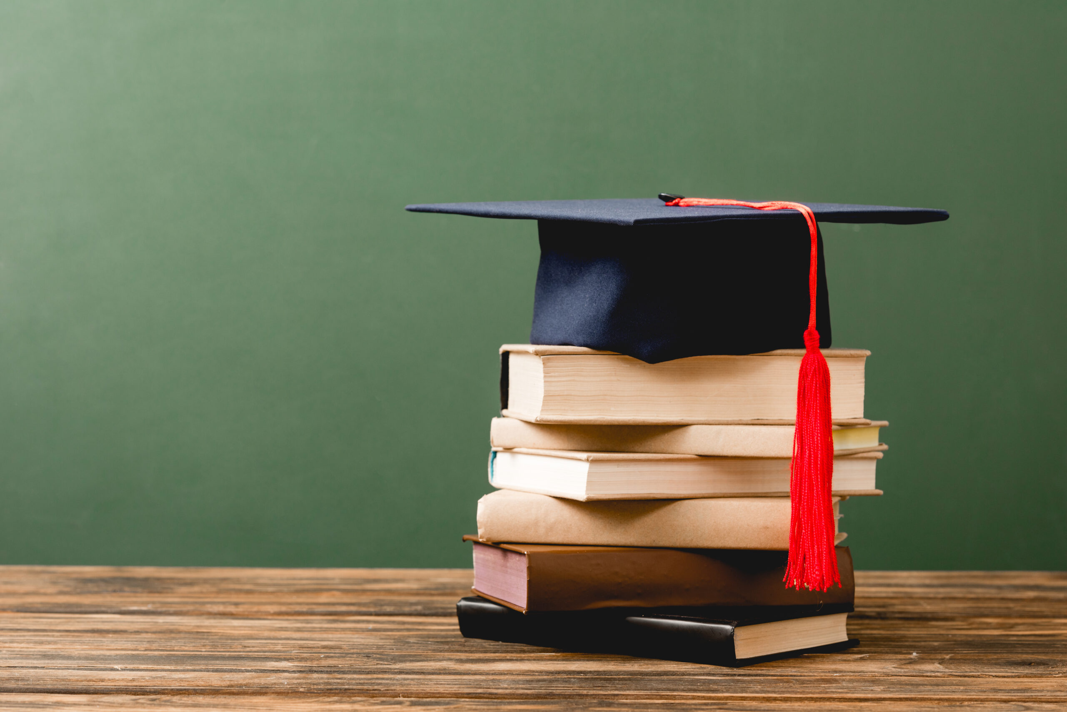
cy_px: 356
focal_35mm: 92
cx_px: 534
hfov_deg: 22.1
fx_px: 2728
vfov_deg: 14.9
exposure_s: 1/200
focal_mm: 92
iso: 125
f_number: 8
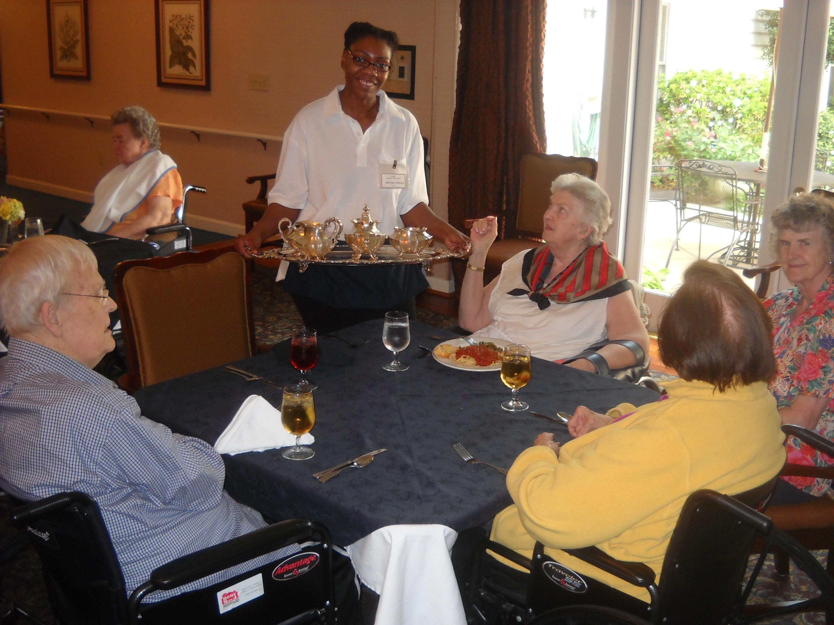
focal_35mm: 41
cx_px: 417
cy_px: 312
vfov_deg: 35.1
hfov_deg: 45.8
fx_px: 988
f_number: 3.1
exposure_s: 1/30
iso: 200
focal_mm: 6.72
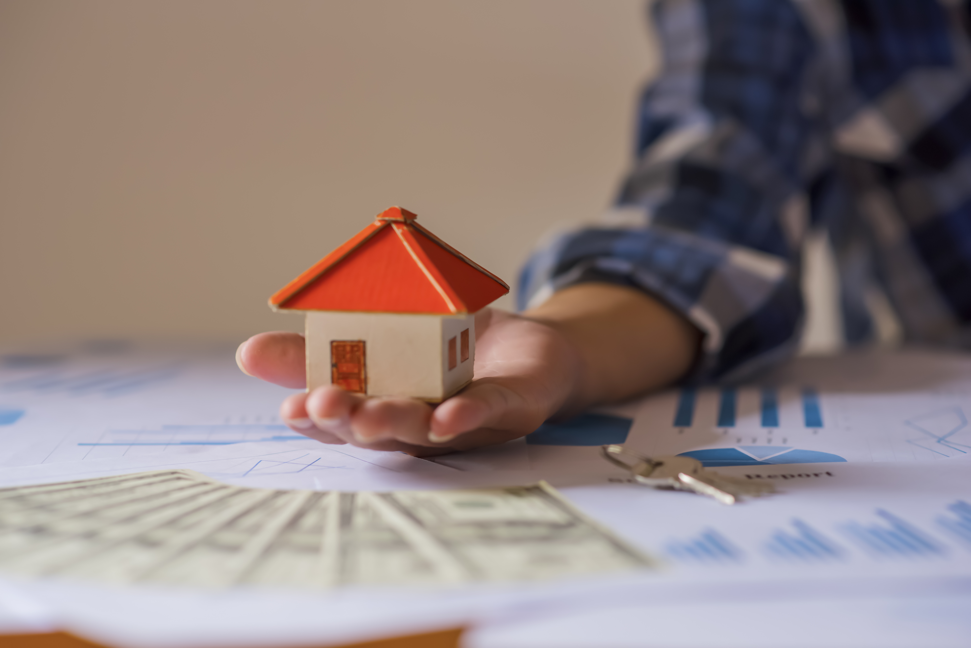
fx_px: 2293
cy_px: 324
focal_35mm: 85
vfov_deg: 16.1
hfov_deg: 23.9
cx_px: 486
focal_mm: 85
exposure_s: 1/125
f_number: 2.8
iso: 320
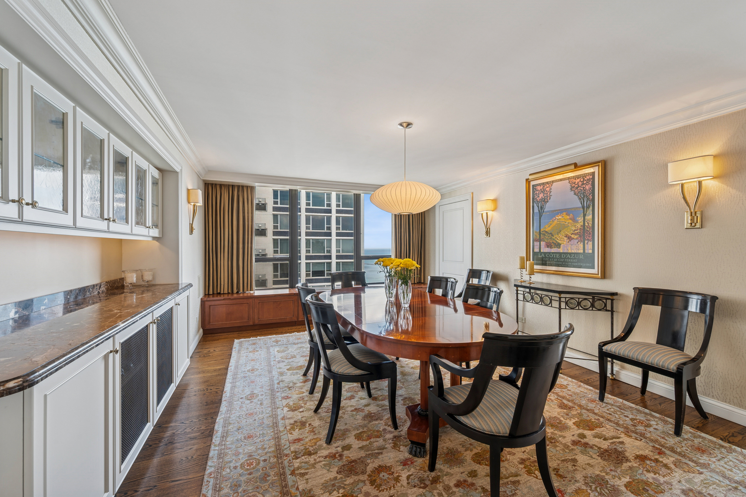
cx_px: 373
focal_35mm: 14
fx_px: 290
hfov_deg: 104.3
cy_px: 248
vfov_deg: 81.1
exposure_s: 1/15
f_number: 9.5
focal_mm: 14
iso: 200
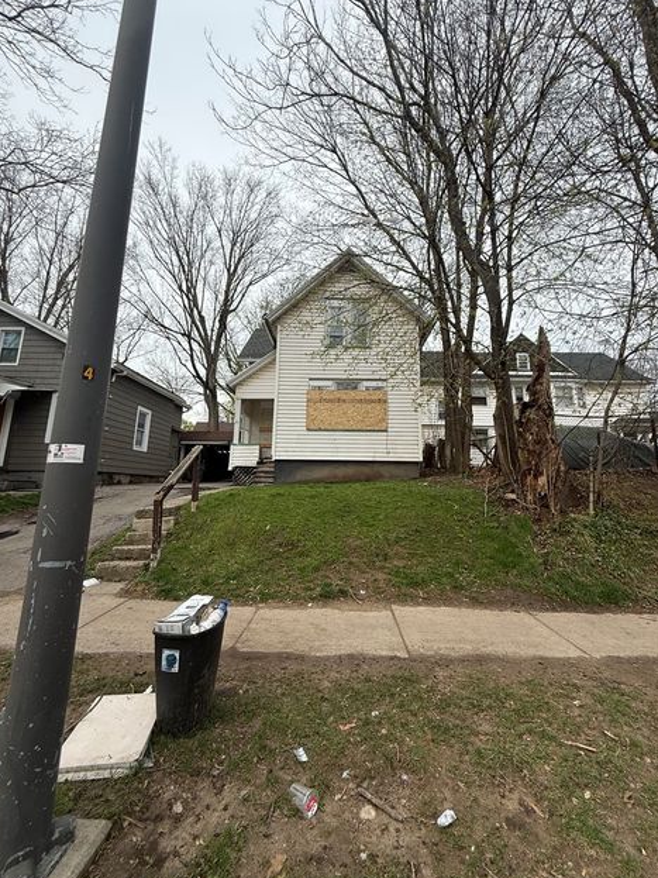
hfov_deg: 81.7
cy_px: 421
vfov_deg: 98.1
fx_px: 380
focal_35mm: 15
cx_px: 341
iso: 50
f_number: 2.2
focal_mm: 2.22
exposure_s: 1/1368
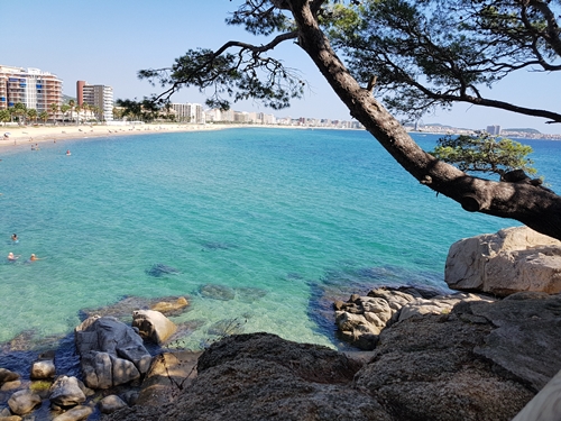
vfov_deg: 53.1
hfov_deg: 67.3
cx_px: 280
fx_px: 421
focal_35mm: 26
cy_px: 210
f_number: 1.7
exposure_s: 1/1692
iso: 50
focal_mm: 4.2
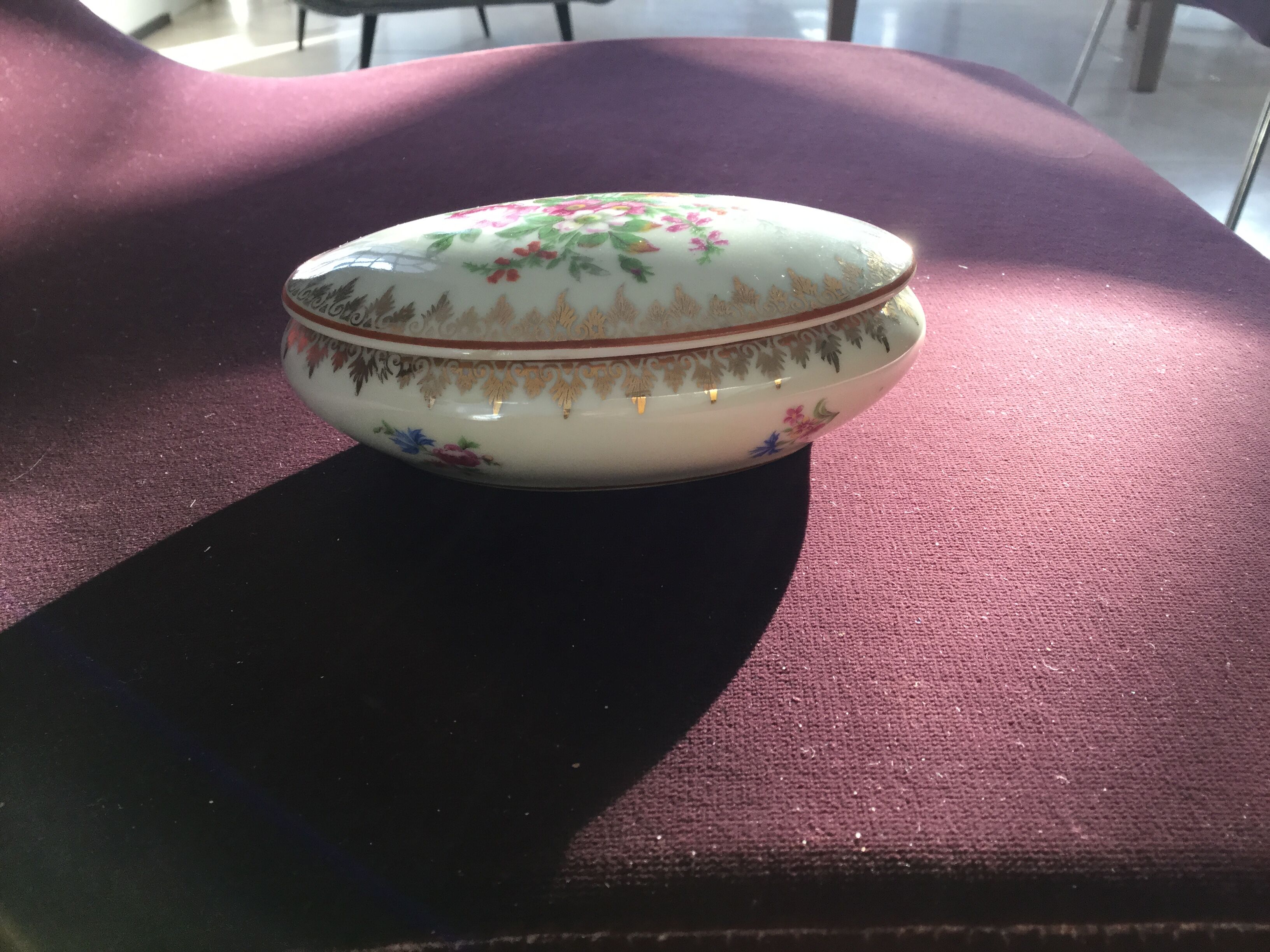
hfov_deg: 58.4
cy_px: 476
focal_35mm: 31
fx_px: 1137
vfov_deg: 45.4
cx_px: 635
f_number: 2.4
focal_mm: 3.3
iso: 32
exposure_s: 1/33
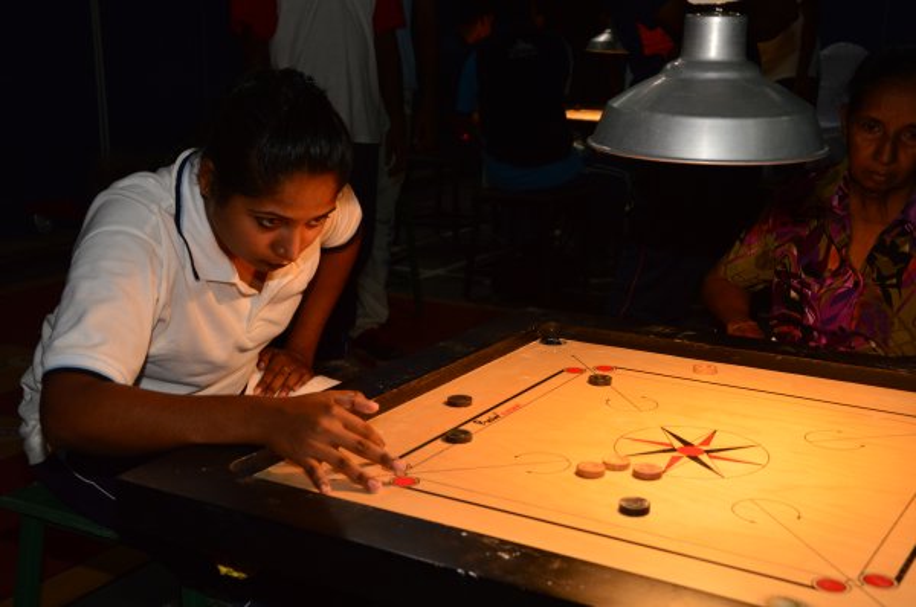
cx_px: 458
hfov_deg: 41.2
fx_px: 1219
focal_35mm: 48
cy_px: 304
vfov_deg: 28.0
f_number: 5.6
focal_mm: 32
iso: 400
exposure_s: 1/50
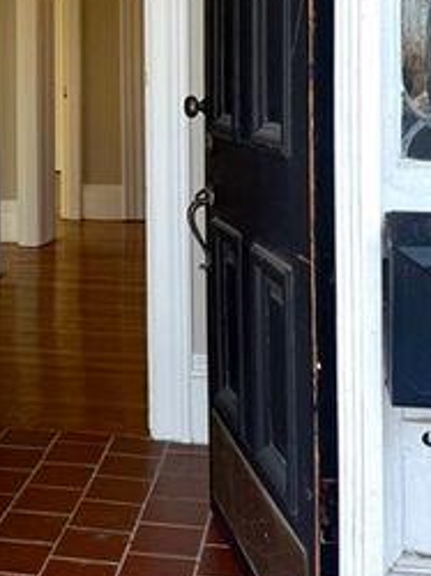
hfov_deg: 22.5
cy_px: 89
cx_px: 71
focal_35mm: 64
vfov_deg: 29.4
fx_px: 1064
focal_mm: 6.76
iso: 80
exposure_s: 1/607
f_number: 1.78
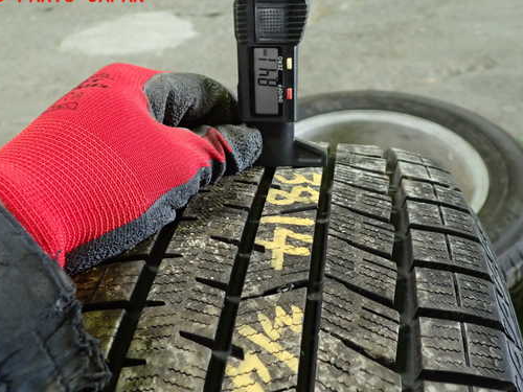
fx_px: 544
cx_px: 268
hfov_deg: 51.3
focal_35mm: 36
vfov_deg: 39.6
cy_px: 217
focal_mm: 5.4
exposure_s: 1/30
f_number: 2.3
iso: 500
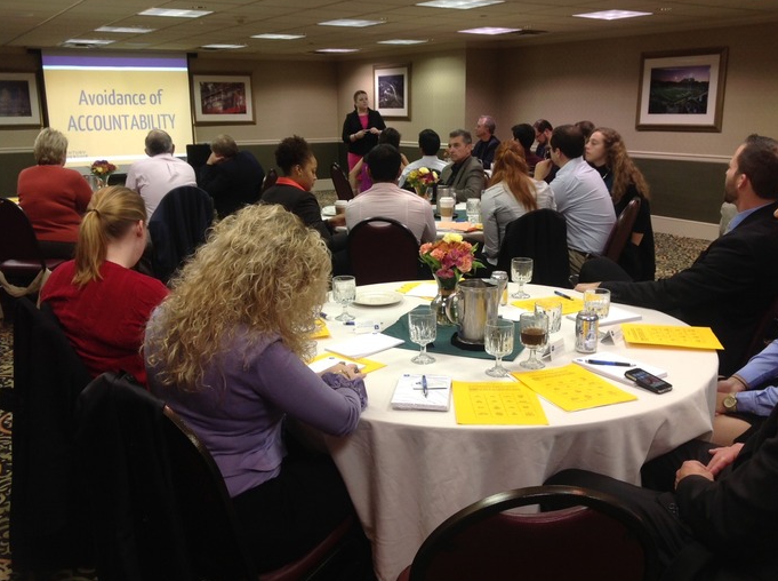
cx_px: 396
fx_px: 808
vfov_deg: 39.5
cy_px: 289
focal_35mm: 36
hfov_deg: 51.4
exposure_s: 1/20
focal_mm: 4.28
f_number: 2.4
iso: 50
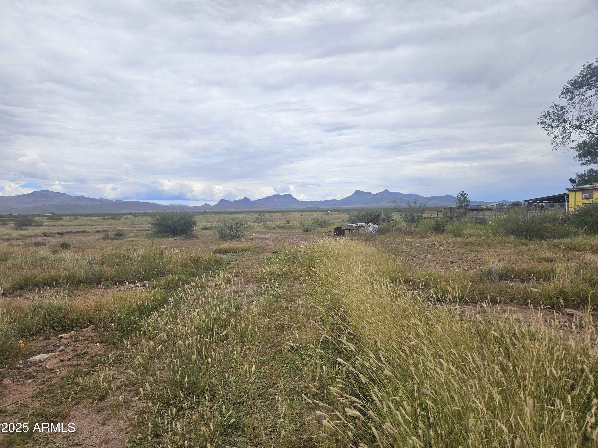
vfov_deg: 58.9
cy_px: 224
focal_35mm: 23
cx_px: 299
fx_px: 397
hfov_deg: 73.9
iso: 25
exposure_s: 1/2614
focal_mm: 5.4
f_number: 1.8
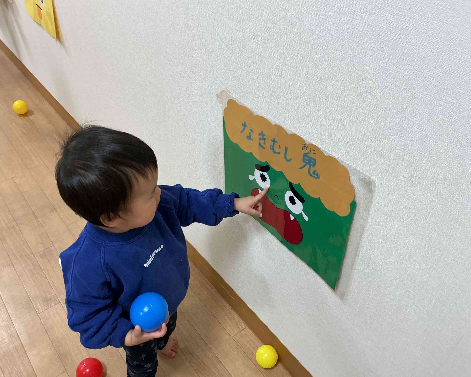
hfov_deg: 57.2
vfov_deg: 47.1
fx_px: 432
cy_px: 192
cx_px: 229
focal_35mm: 31
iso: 50
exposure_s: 1/60
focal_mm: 3
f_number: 1.8
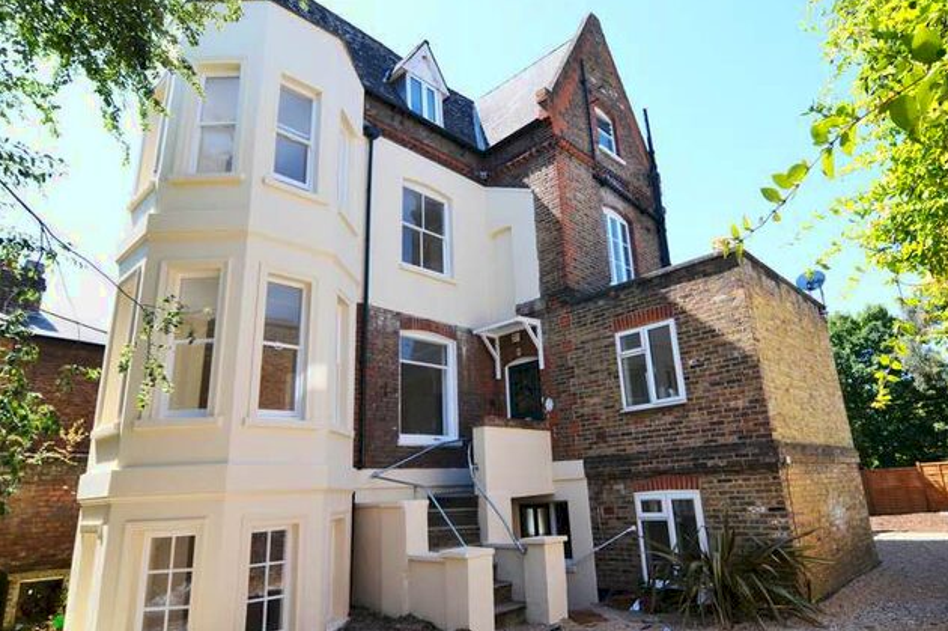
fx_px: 526
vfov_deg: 61.8
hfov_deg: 83.9
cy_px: 310
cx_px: 501
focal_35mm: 20
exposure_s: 1/160
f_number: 6.3
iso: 100
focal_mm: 12
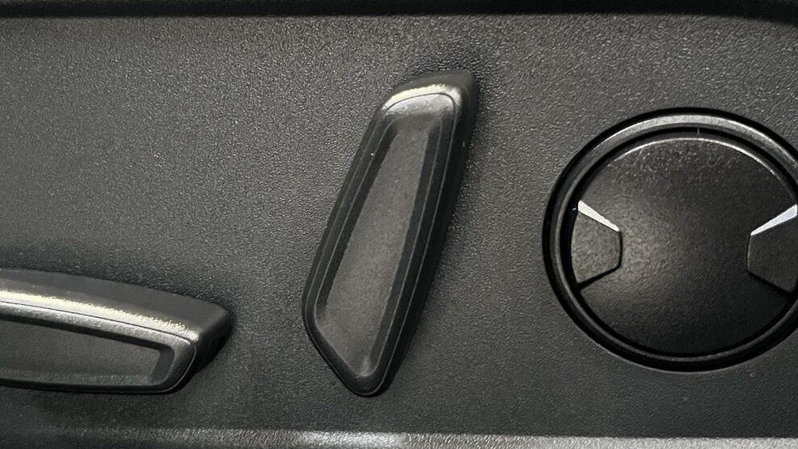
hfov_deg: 41.8
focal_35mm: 49
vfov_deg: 24.4
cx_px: 301
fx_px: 1037
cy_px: 240
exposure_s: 1/25
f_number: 1.6
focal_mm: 5.1
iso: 500
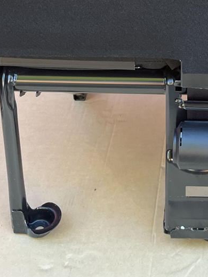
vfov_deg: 21.9
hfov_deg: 18.0
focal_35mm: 80
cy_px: -86
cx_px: 204
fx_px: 641
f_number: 1.6
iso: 125
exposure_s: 1/121
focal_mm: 5.1
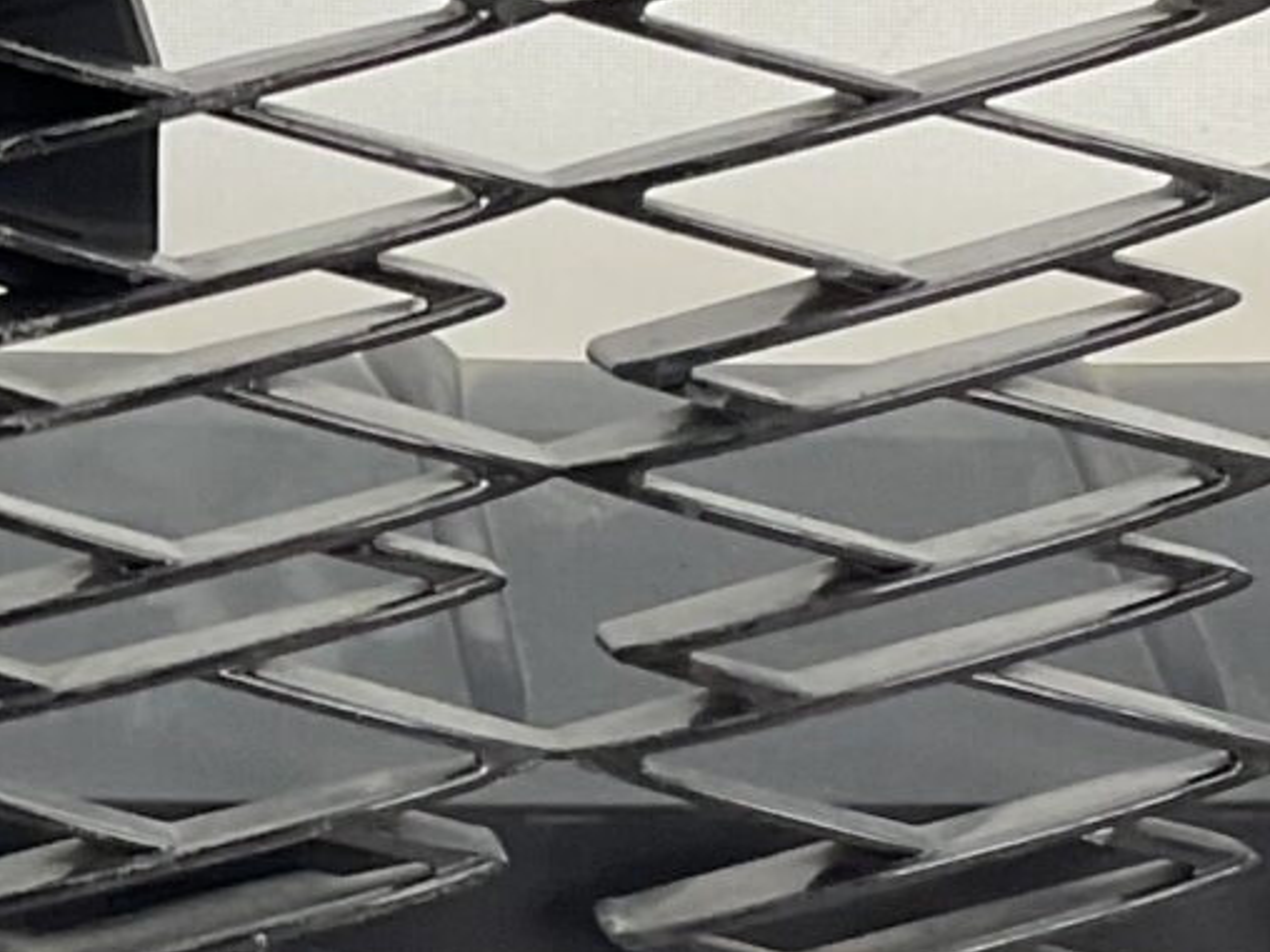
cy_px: 507
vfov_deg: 10.2
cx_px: -208
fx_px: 5356
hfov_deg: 13.2
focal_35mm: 146
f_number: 1.8
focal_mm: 3
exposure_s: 1/120
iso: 50
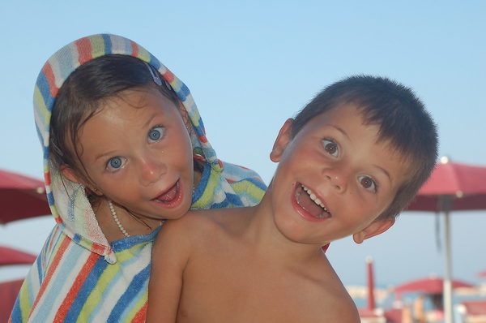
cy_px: 162
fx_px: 970
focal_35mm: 72
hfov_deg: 28.1
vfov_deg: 18.9
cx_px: 243
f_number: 5.6
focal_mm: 48
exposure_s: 1/500
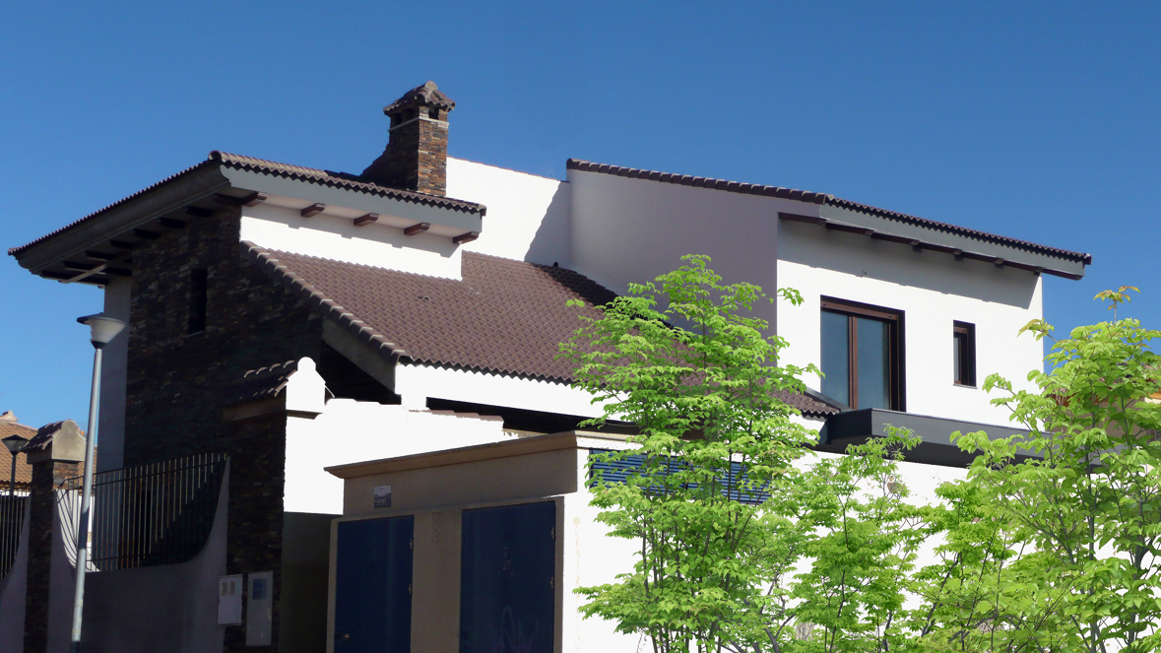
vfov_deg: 19.7
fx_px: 1878
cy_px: 377
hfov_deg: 34.4
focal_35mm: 61
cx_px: 581
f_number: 4.3
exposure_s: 1/1000
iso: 100
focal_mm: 9.1
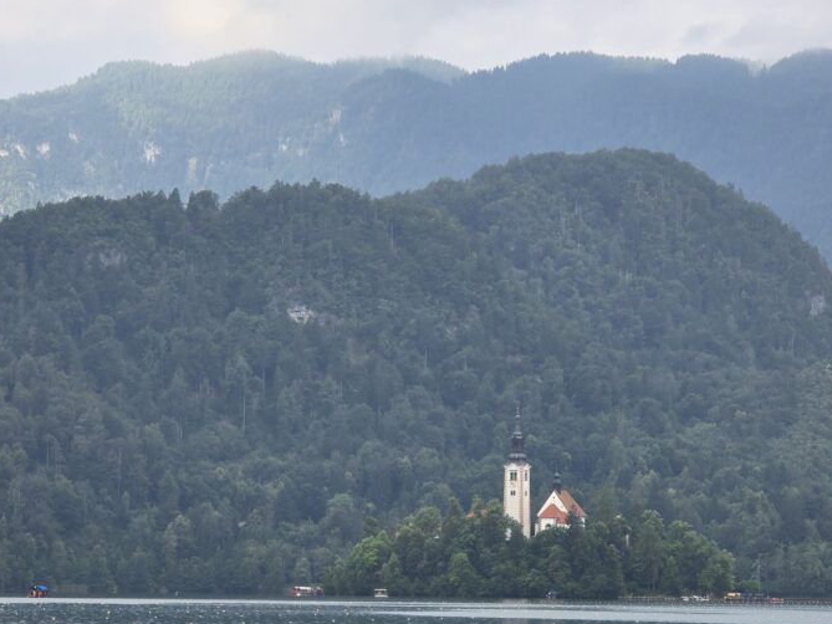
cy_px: 379
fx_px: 4231
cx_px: 484
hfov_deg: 11.2
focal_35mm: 176
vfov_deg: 8.4
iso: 64
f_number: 3.4
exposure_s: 1/494
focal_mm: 18.6
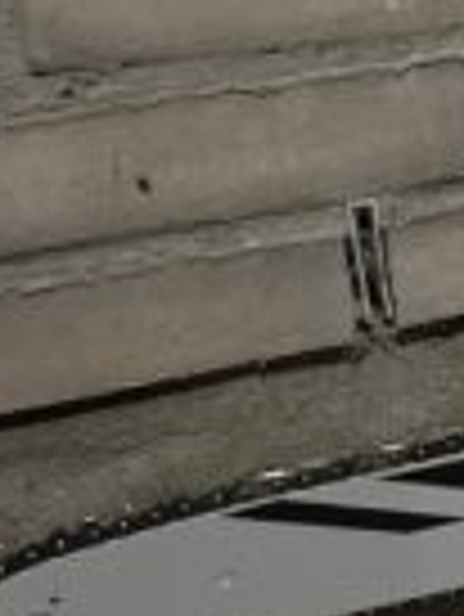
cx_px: 671
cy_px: 324
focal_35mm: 82
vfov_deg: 23.8
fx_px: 1463
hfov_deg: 16.6
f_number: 1.5
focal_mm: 5.7
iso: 800
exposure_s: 1/25
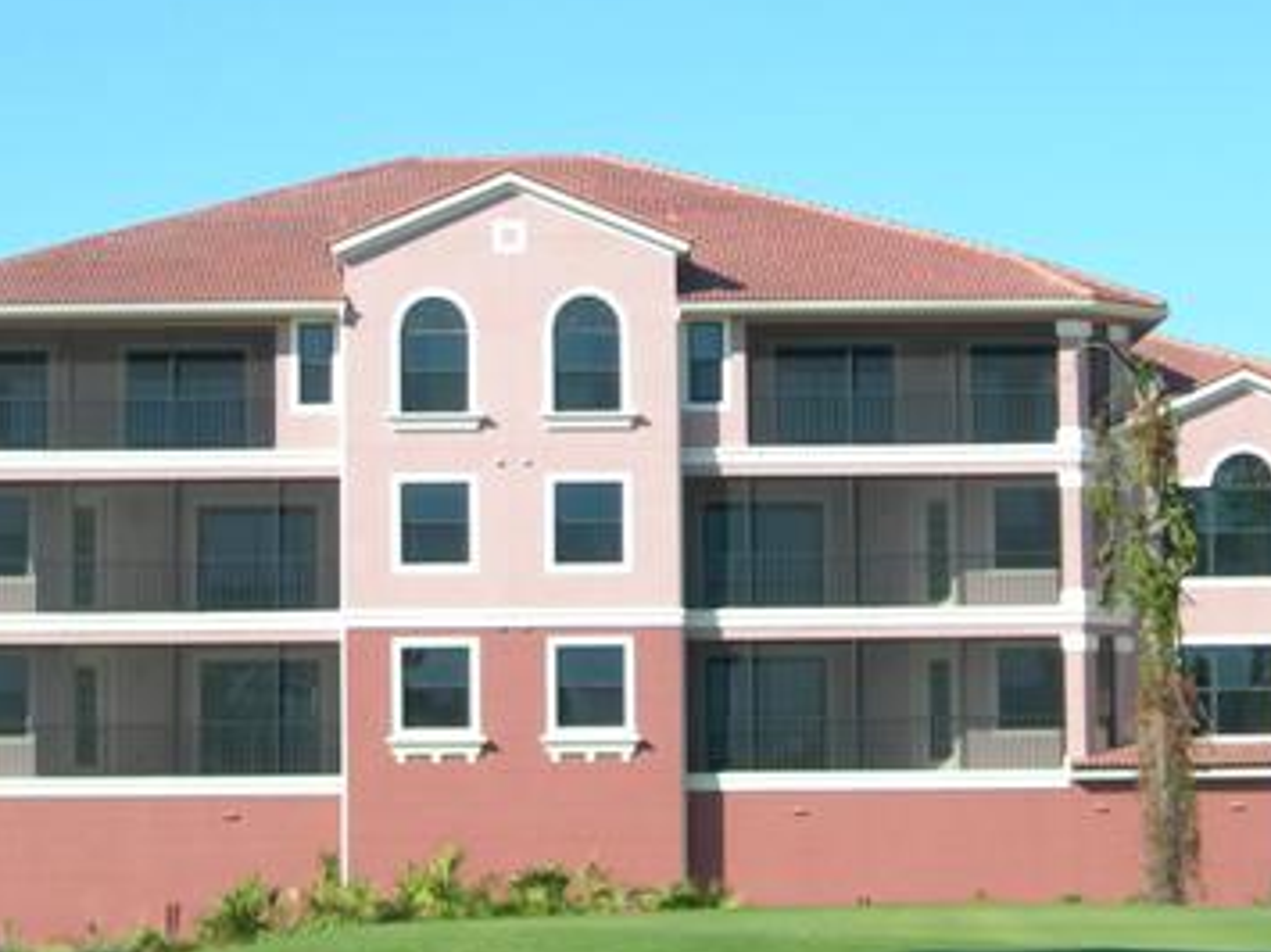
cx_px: 566
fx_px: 4221
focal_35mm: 115
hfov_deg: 17.1
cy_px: 387
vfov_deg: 12.9
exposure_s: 1/638
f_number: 3.2
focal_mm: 10.6
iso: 50
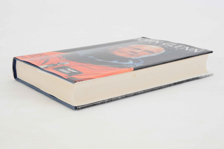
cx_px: 112
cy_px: 74
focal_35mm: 75
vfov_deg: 18.1
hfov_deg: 27.0
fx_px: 466
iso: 400
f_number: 14
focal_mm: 50
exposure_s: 1/80
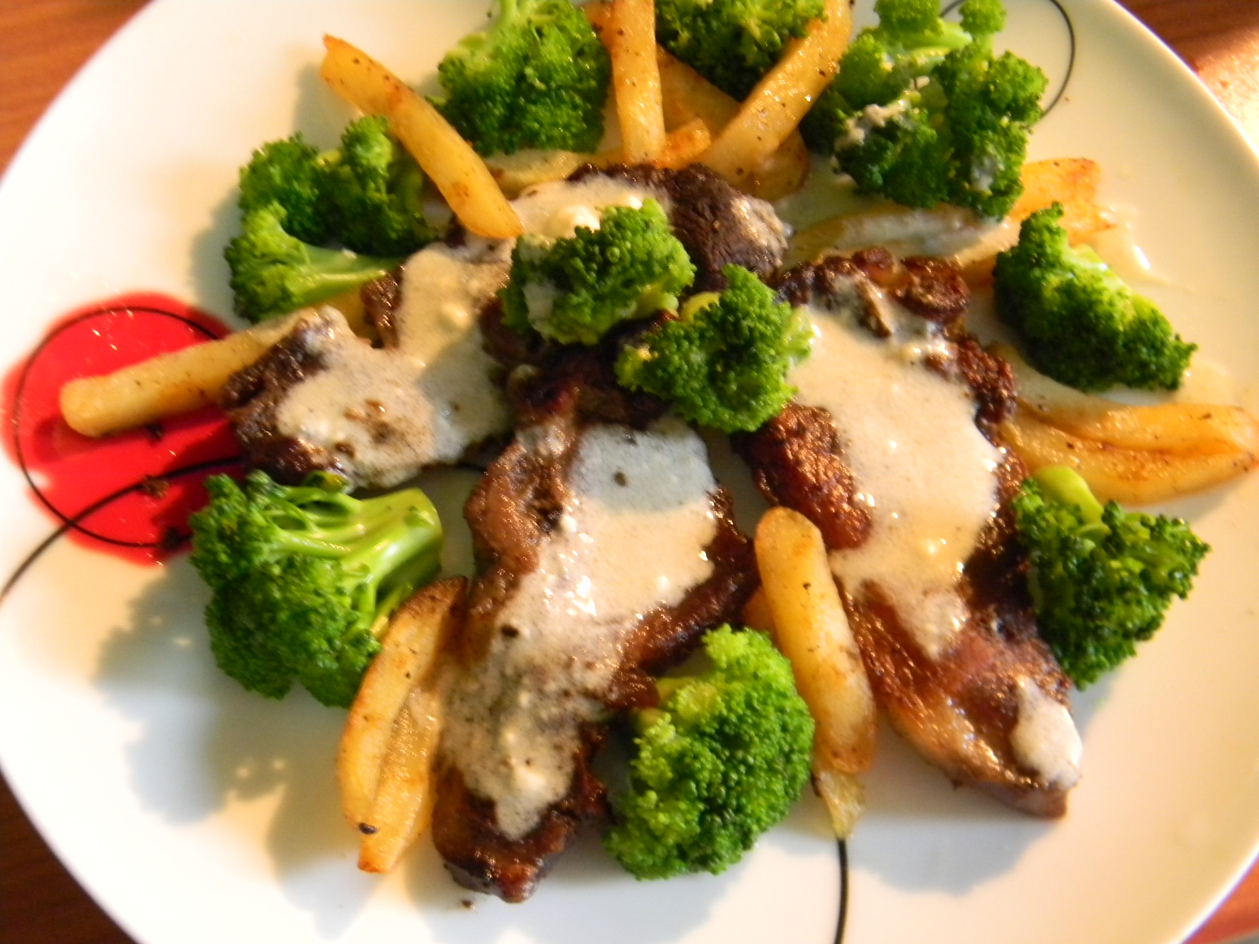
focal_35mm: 41
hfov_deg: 45.8
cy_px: 472
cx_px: 630
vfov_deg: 35.1
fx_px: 1491
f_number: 3.8
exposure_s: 1/4.3
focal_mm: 7.3
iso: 400
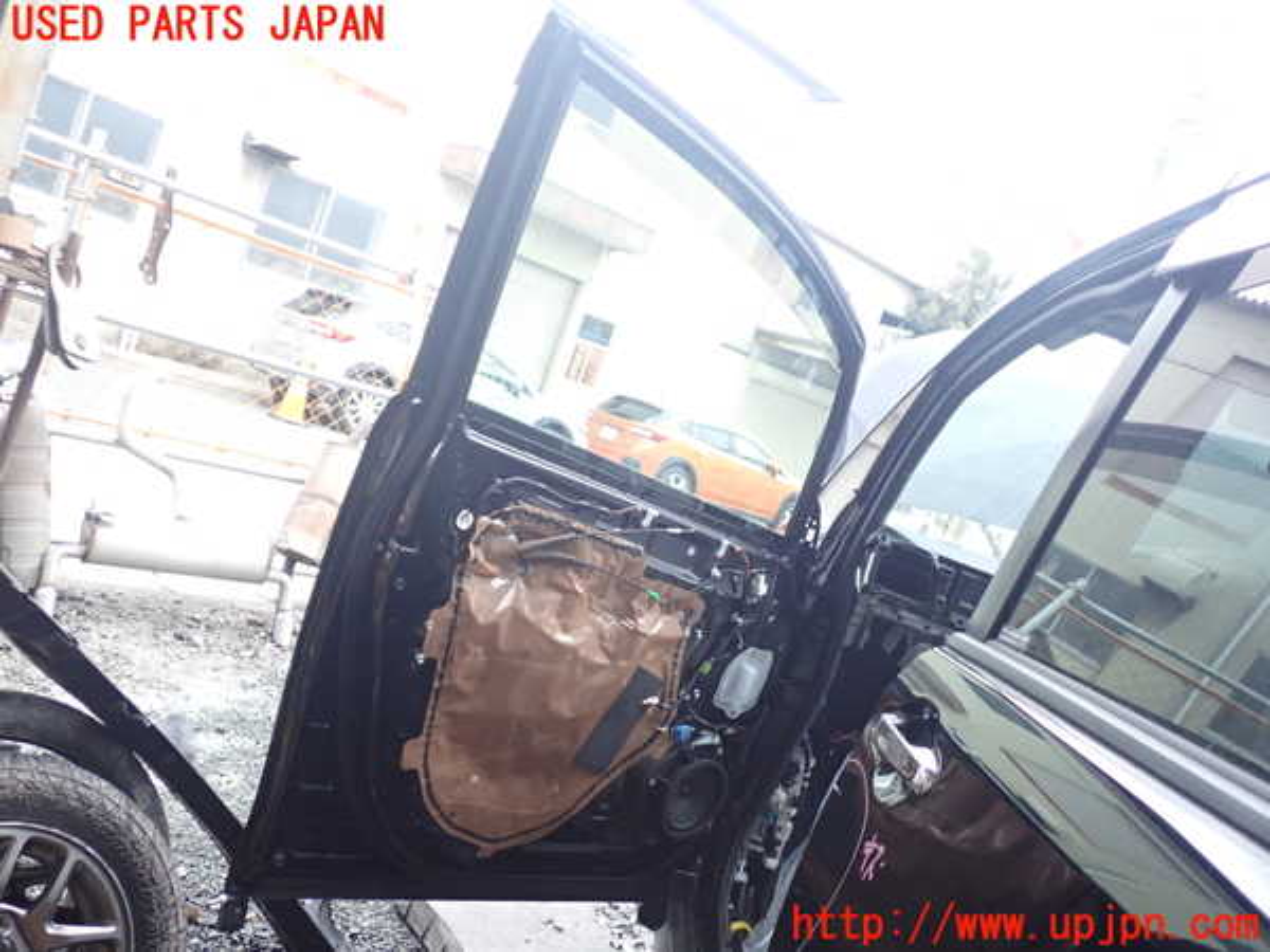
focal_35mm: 30
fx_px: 1101
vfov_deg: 46.8
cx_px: 635
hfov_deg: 60.0
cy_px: 476
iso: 400
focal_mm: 5.4
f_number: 2.3
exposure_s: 1/30
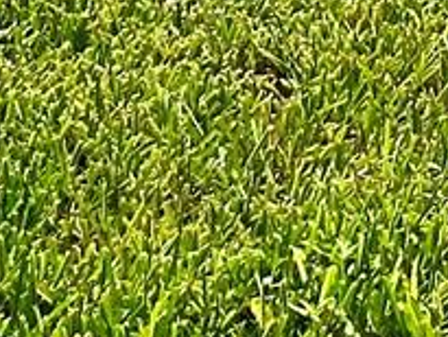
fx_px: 4856
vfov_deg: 3.8
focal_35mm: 375
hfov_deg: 4.8
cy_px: -788
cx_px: 1702
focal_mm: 6.86
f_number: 1.78
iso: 64
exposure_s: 1/3058
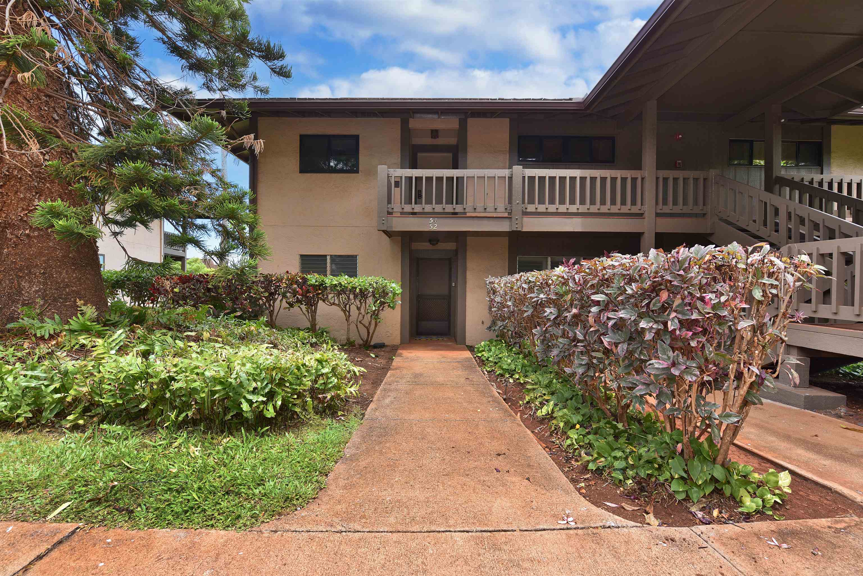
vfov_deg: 81.2
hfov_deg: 104.2
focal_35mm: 14
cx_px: 432
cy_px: 288
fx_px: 336
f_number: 6.3
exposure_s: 1/160
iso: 100
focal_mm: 14
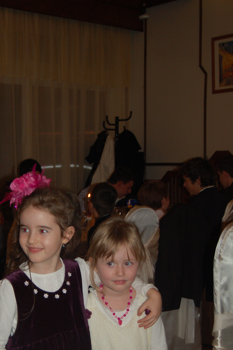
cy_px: 229
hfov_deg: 21.6
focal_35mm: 63
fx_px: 610
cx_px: 85
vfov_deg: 31.9
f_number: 4.5
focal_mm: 31
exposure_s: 1/60
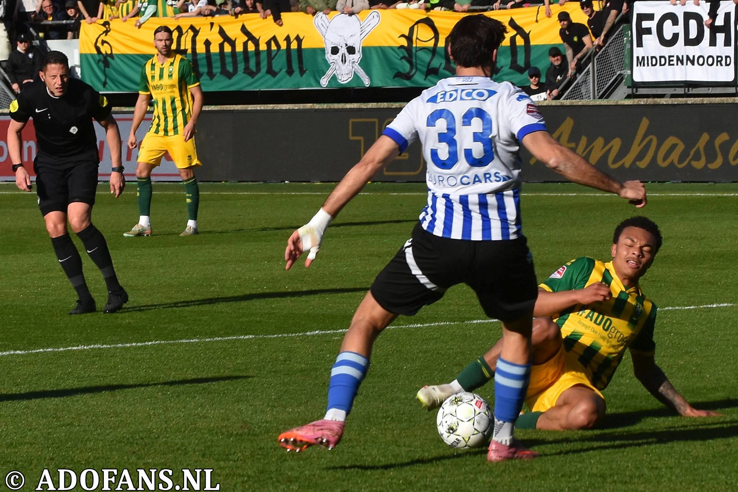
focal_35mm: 105
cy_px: 246
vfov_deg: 13.0
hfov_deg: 19.5
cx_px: 369
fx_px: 2152
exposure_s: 1/1000
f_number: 5.6
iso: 180
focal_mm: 70
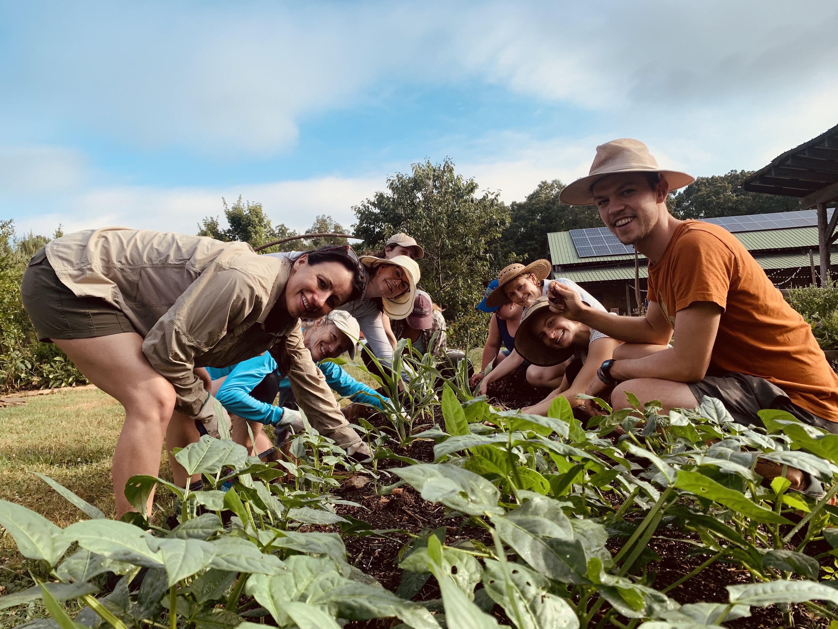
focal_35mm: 26
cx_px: 419
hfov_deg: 67.3
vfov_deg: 53.1
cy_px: 314
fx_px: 629
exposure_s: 1/1163
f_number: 1.8
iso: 25
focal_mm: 4.25
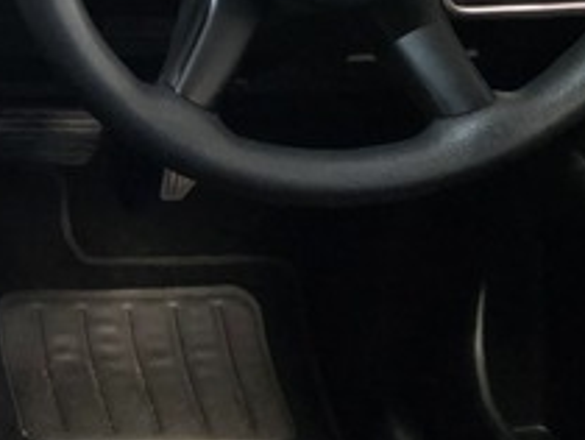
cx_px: -398
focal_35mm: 112
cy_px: 334
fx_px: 1895
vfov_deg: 13.2
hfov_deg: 15.6
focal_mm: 6.25
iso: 2000
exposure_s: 1/100
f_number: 1.7
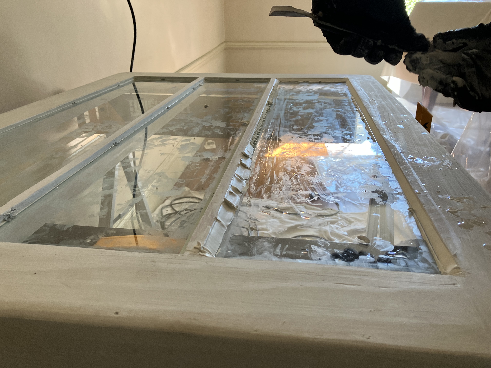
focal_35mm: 28
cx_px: 246
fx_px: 397
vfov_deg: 49.7
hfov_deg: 63.4
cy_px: 184
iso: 80
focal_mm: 3.99
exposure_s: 1/120
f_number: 1.8
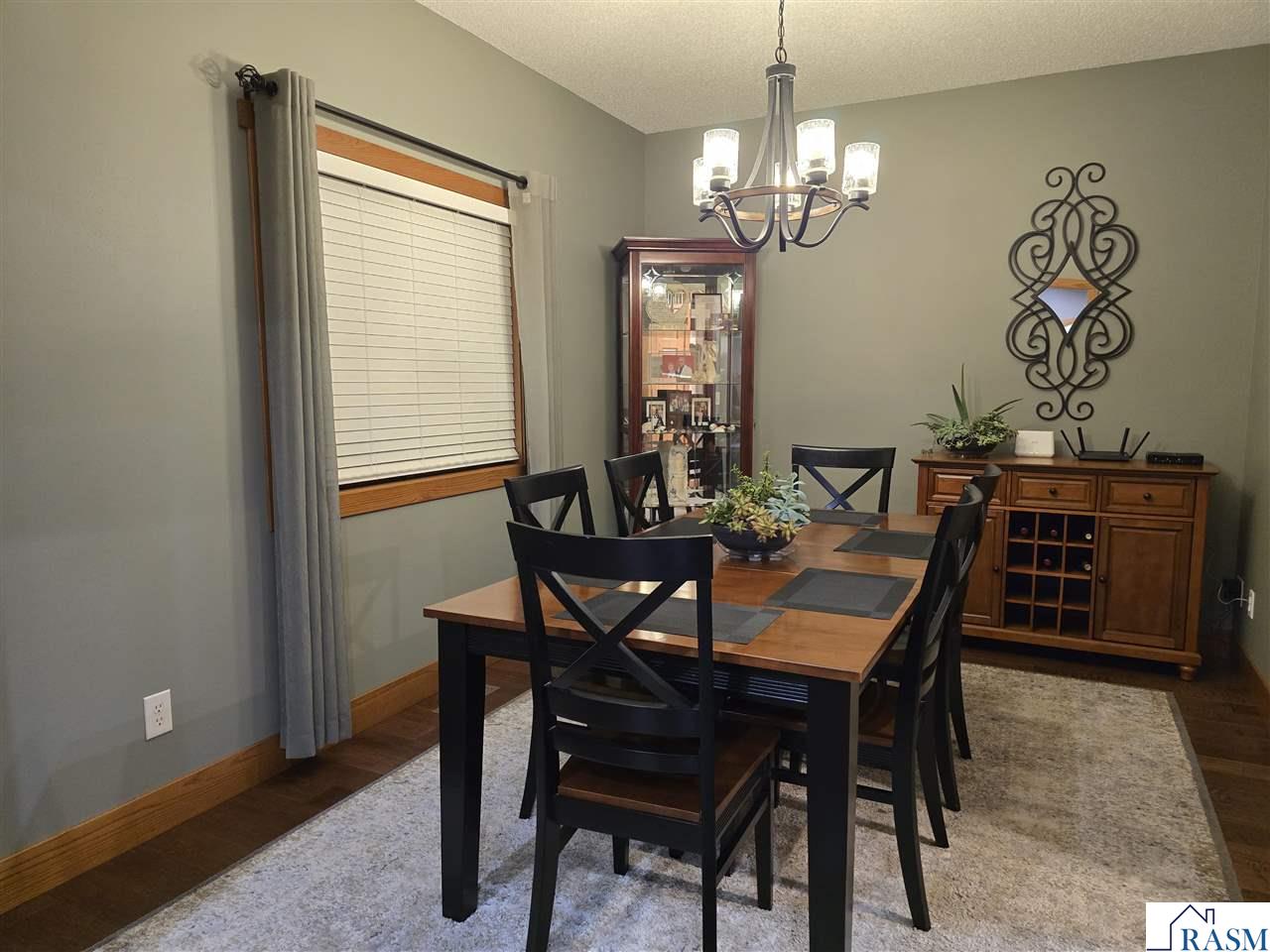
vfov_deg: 58.9
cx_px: 635
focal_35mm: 23
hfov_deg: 73.9
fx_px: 844
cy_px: 476
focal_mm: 6.3
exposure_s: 1/120
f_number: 1.7
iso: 800
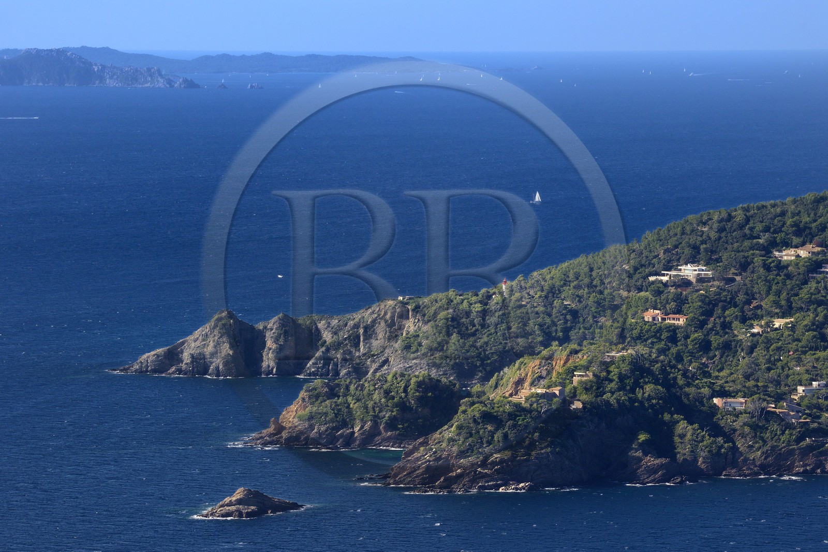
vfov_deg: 8.3
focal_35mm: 165
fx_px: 3794
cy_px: 276
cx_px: 414
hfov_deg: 12.5
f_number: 10
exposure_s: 1/1600
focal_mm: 165
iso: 800
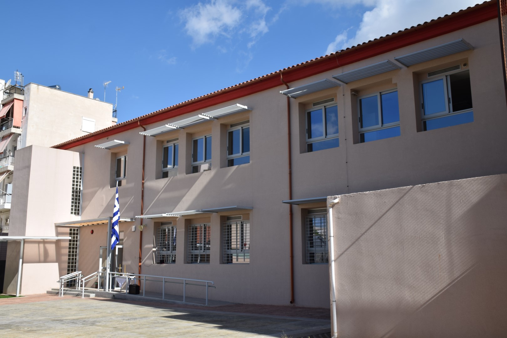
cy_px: 169
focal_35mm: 34
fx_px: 486
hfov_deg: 55.1
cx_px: 254
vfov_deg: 38.4
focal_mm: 23
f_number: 10
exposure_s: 1/200
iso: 100
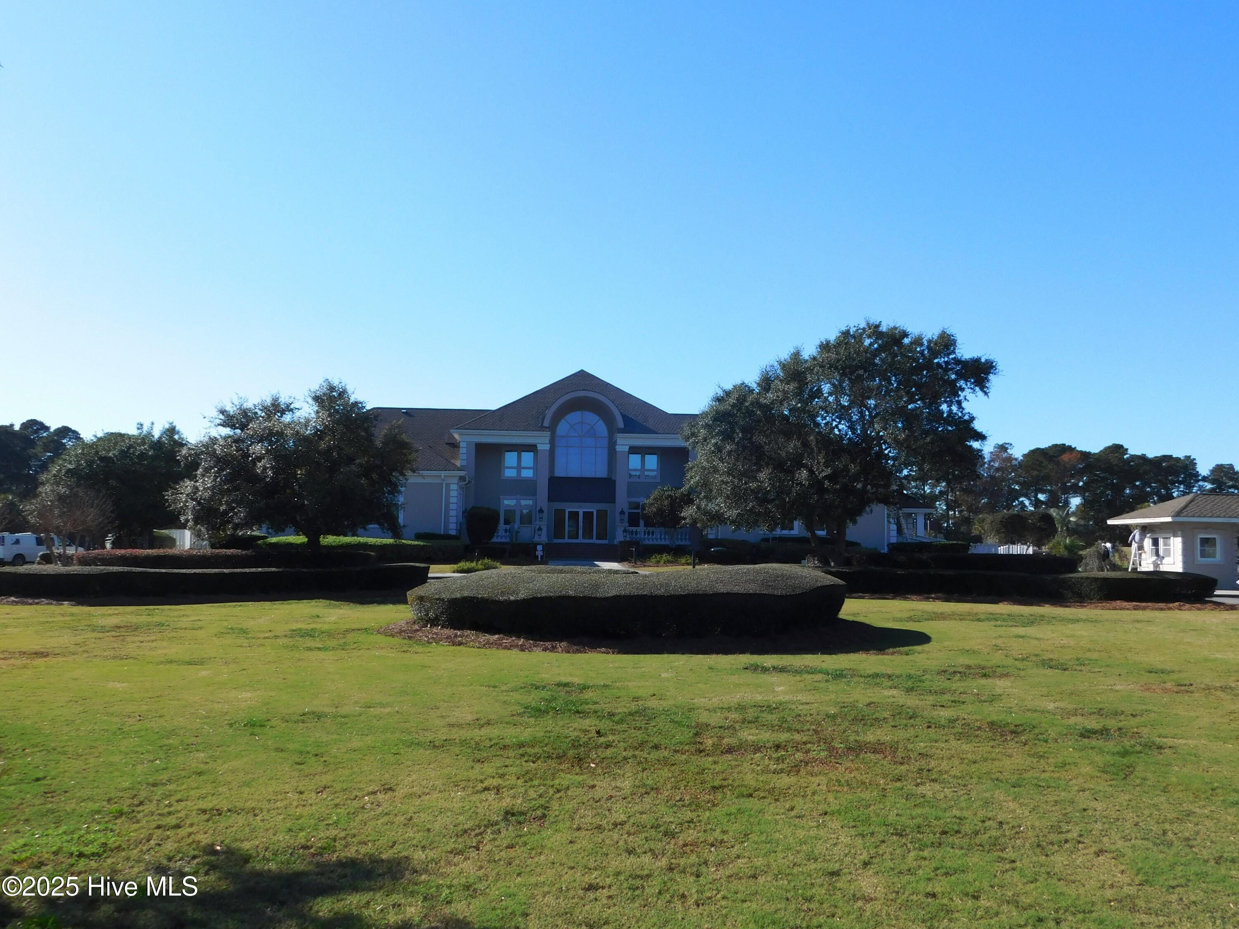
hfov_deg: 60.0
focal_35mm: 30
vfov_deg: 46.8
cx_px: 620
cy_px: 464
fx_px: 1074
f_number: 3.2
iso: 125
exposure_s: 1/1250
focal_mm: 5.3
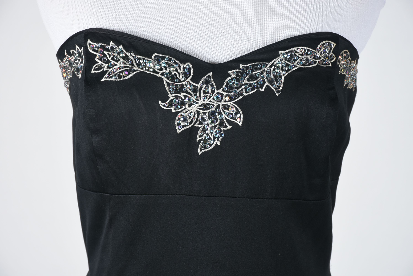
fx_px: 1722
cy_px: 138
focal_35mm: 150
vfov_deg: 9.2
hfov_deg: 13.7
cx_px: 206
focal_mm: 100
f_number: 10
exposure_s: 1/125
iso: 200
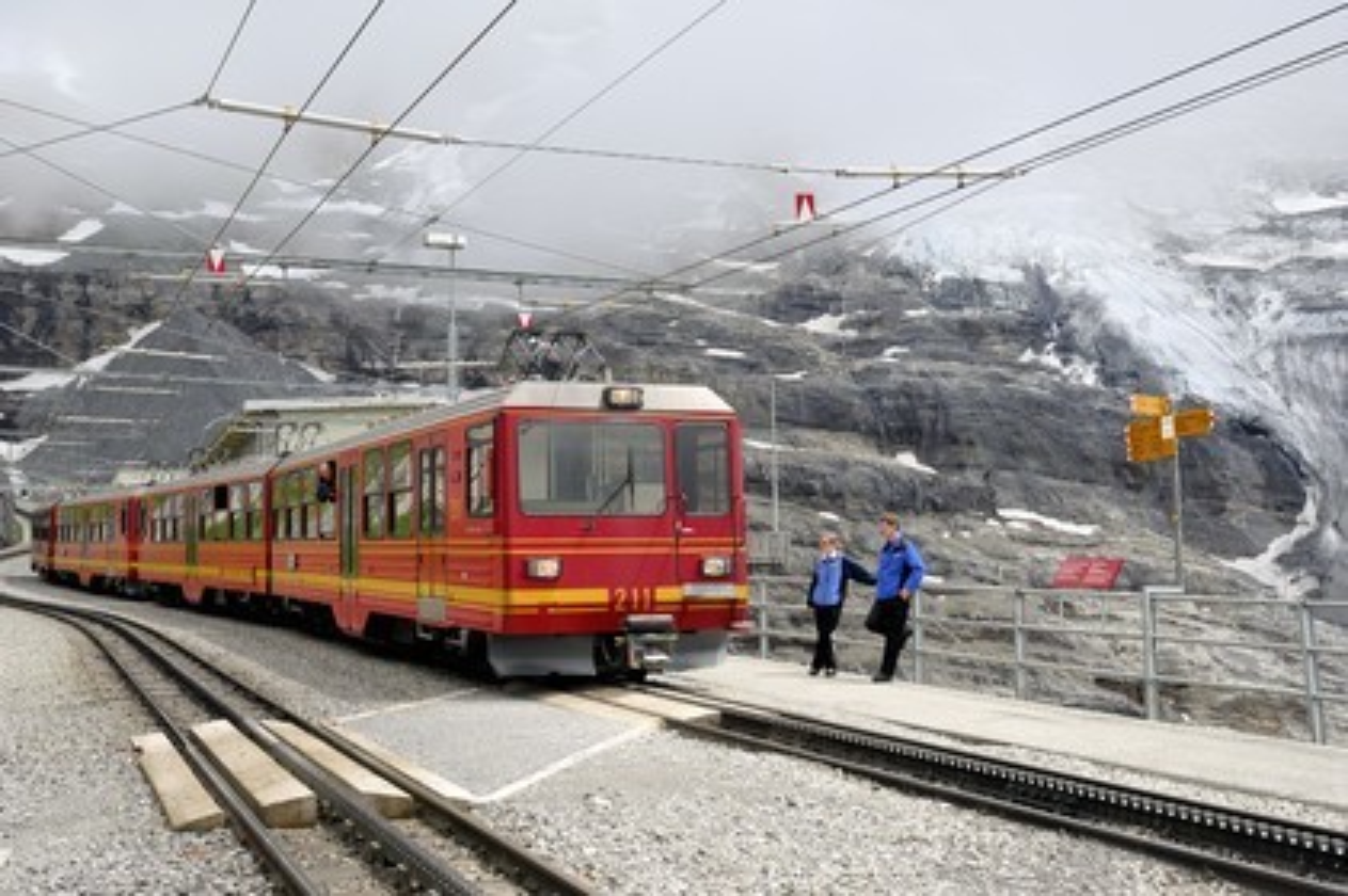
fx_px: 1571
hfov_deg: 46.4
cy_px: 448
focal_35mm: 42
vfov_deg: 31.8
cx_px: 674
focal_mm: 28
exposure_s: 1/250
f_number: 7.6
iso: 100
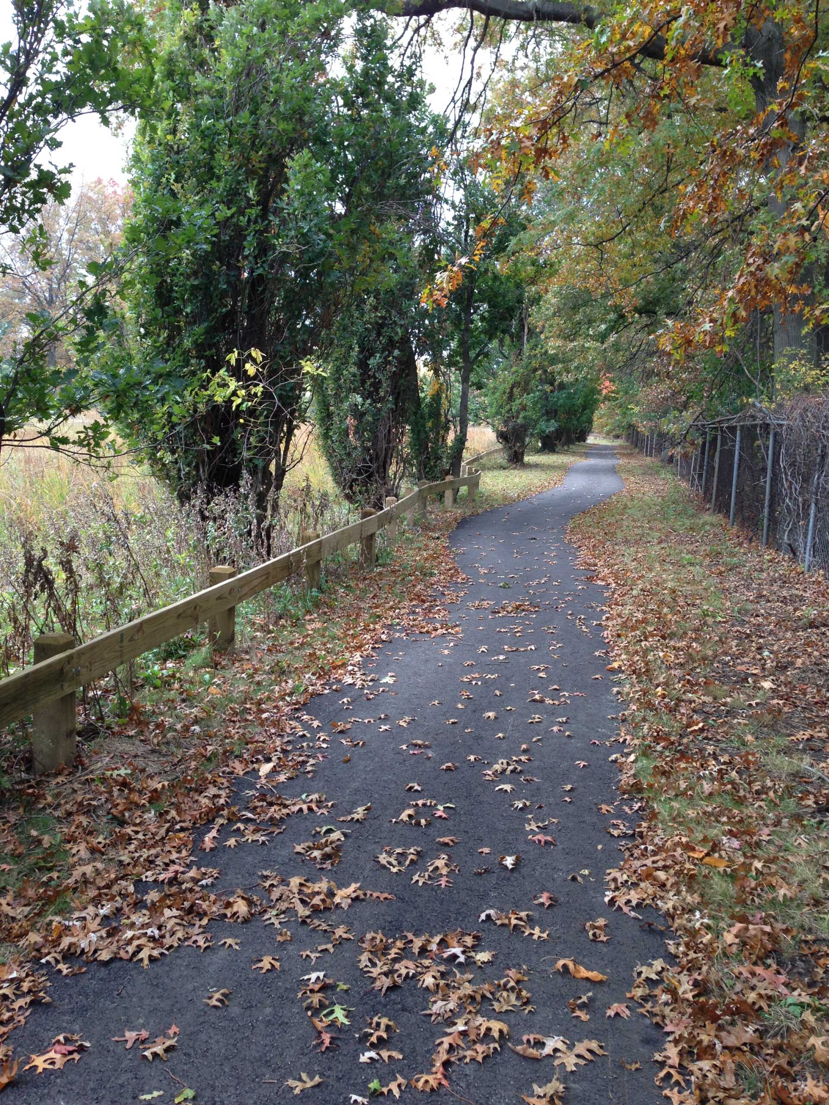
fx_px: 1054
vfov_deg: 55.4
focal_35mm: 33
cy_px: 552
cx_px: 414
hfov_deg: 42.9
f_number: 2.4
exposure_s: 1/60
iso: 50
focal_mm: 4.12
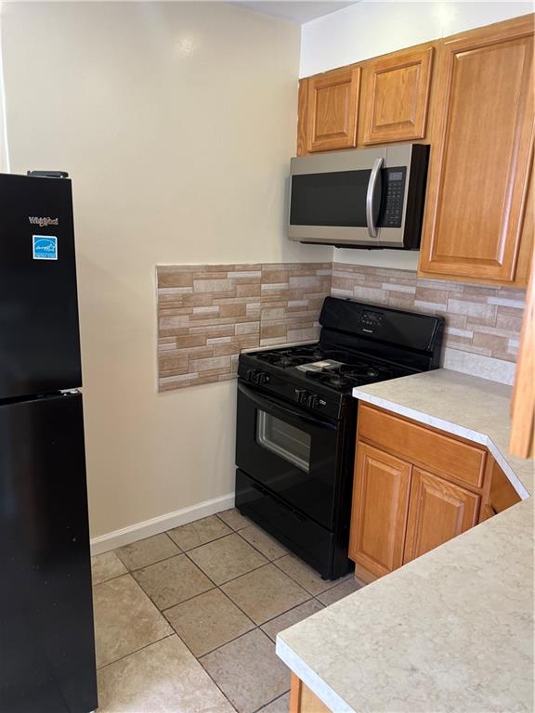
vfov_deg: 67.3
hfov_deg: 53.1
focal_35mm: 26
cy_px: 356
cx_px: 268
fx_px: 536
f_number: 1.5
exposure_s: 1/120
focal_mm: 5.7
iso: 100
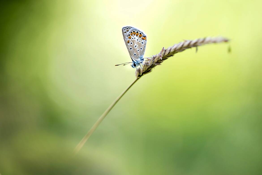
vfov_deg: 6.1
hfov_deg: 9.1
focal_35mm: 225
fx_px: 1637
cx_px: 131
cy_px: 88
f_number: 6.3
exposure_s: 1/80
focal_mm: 150
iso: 400
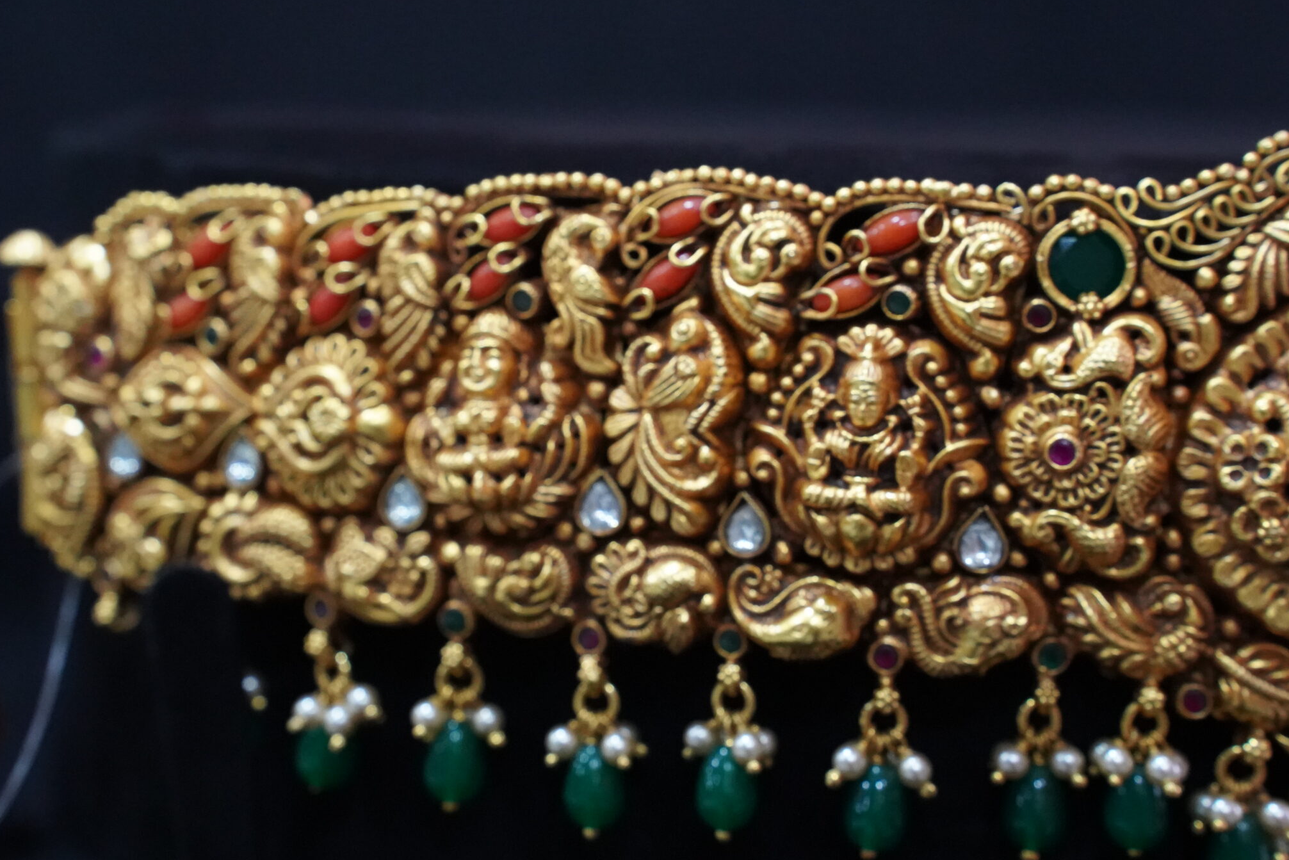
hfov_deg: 22.9
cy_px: 383
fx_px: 3187
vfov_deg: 15.4
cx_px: 630
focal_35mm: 89
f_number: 8
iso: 12800
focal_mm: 70
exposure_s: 1/250
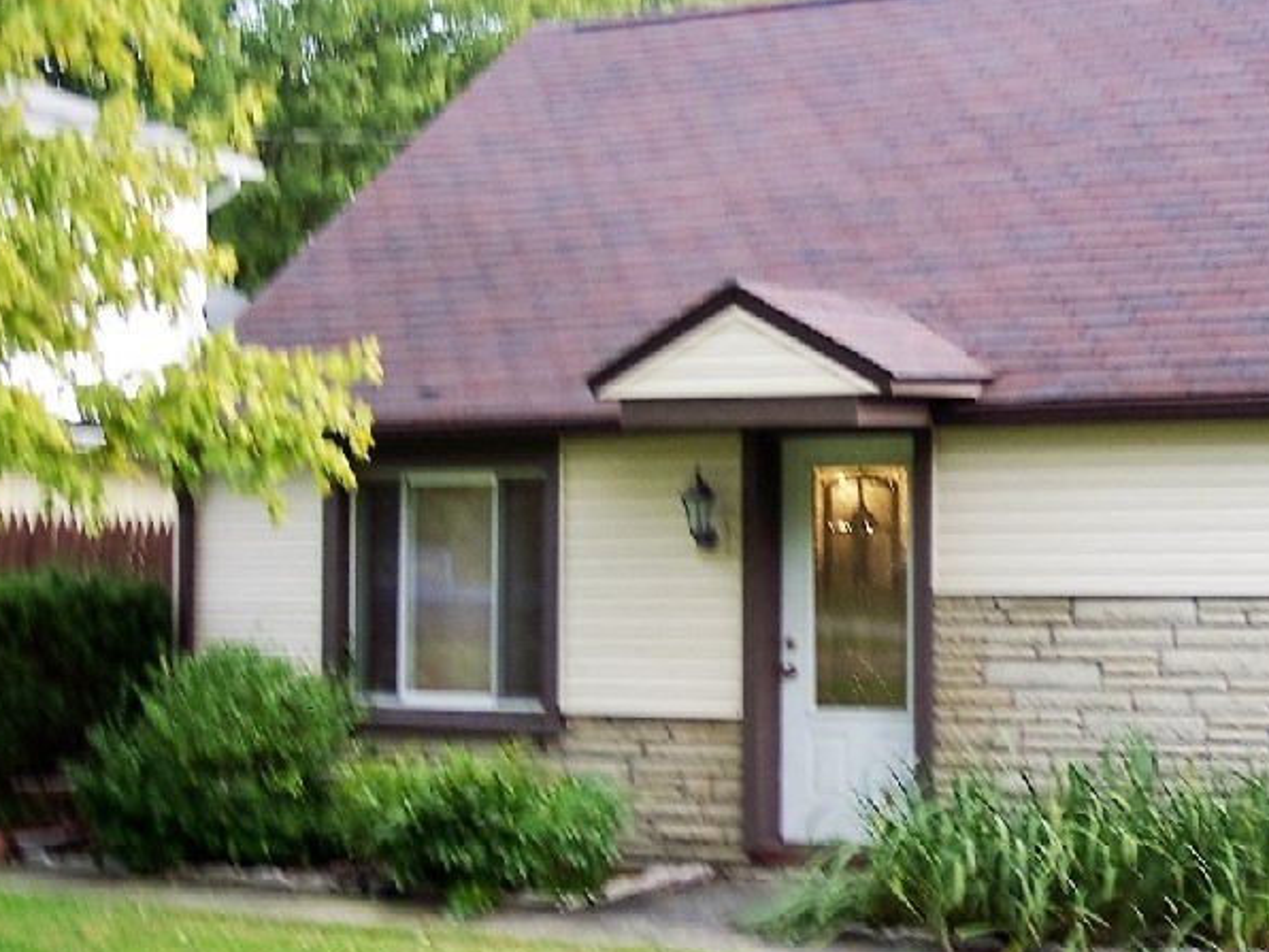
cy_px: 539
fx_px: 2456
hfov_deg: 28.3
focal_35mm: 67
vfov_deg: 21.9
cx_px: 1026
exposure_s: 1/60
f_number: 2.8
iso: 100
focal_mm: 8
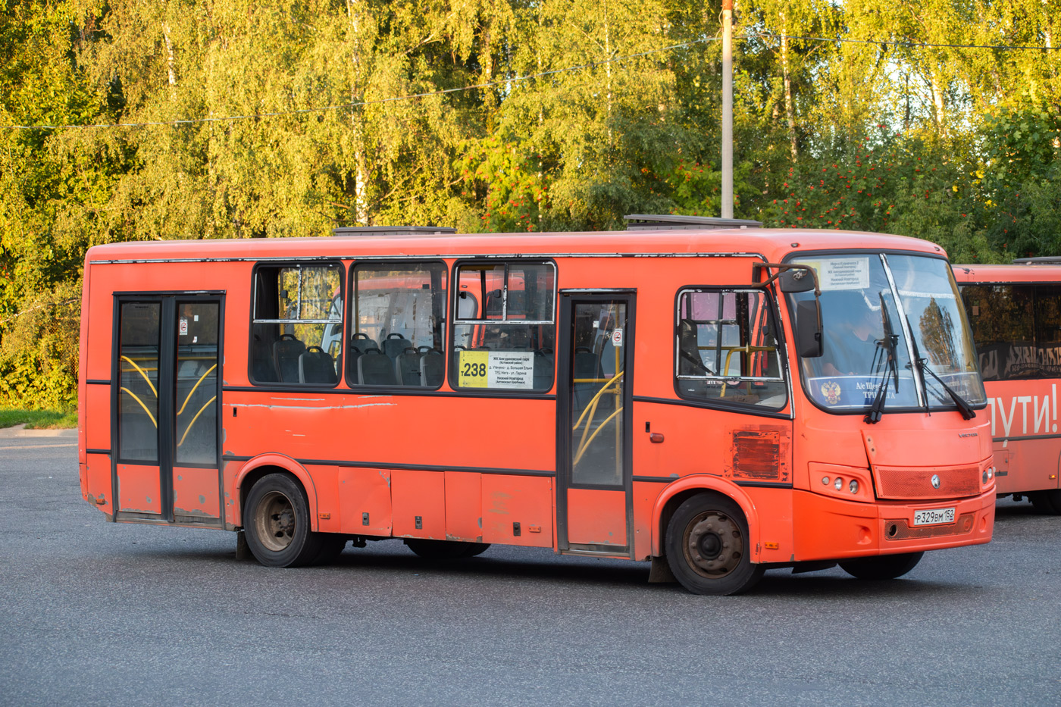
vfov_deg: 13.0
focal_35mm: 105
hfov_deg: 19.5
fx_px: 3094
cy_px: 354
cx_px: 530
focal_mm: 70
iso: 1800
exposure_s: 1/500
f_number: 6.3
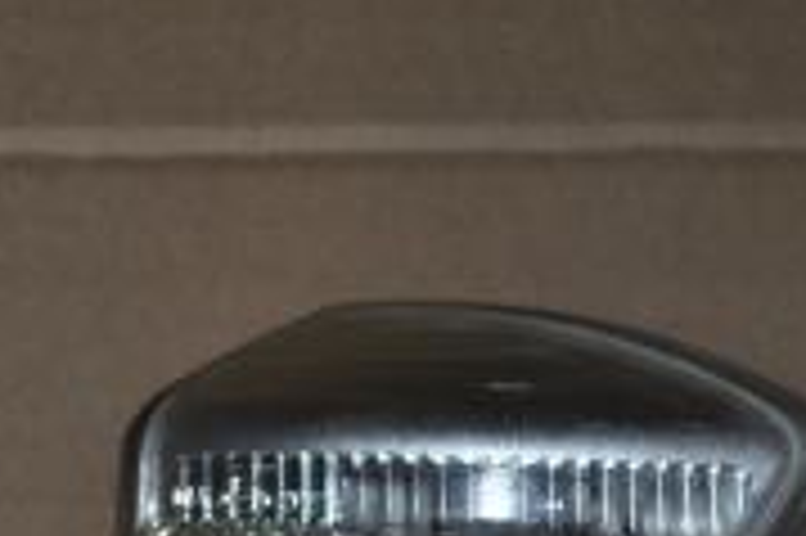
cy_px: 550
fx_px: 3378
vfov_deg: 9.0
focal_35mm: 151
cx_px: -32
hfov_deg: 13.4
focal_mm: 36
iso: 320
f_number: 5
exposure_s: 1/60
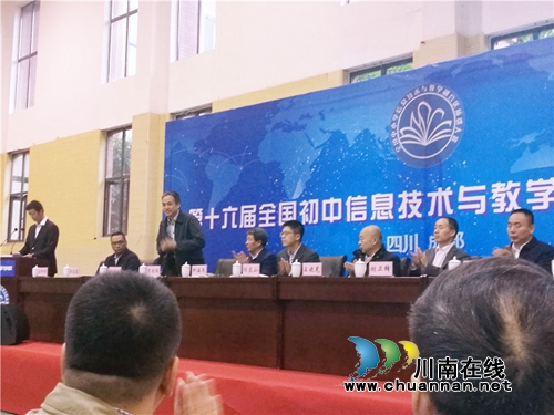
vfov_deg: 32.9
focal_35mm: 44
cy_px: 208
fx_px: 704
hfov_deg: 42.9
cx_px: 277
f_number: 2.2
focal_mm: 4.5
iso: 320
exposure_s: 1/25
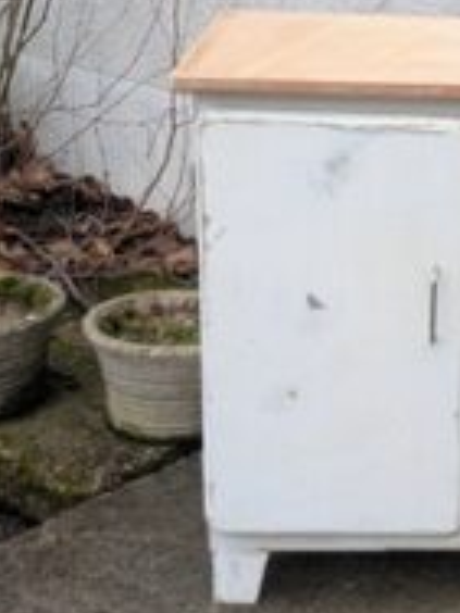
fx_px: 1435
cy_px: 235
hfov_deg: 17.4
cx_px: 555
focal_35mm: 81
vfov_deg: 24.1
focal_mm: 5.43
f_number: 1.89
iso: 51
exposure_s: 1/231
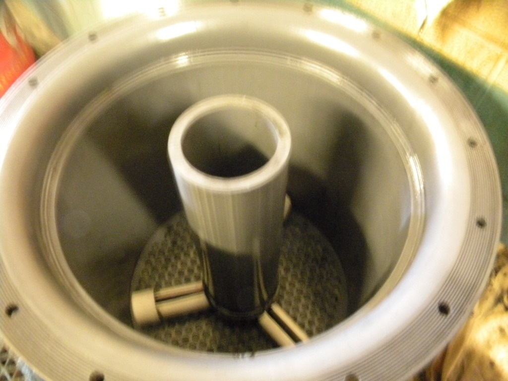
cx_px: 254
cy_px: 190
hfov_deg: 63.4
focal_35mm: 28
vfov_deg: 49.7
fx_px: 411
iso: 800
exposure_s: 1
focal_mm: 5
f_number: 3.5
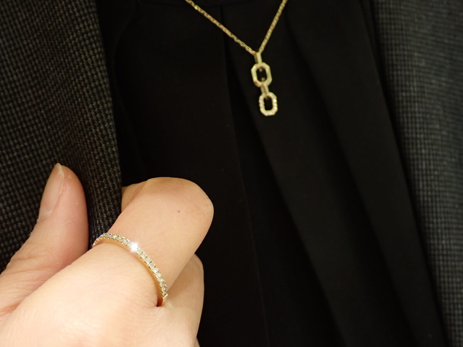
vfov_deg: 25.2
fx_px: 776
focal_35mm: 58
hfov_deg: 33.2
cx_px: 232
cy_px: 174
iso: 400
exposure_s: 1/60
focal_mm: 10.35
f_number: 3.5
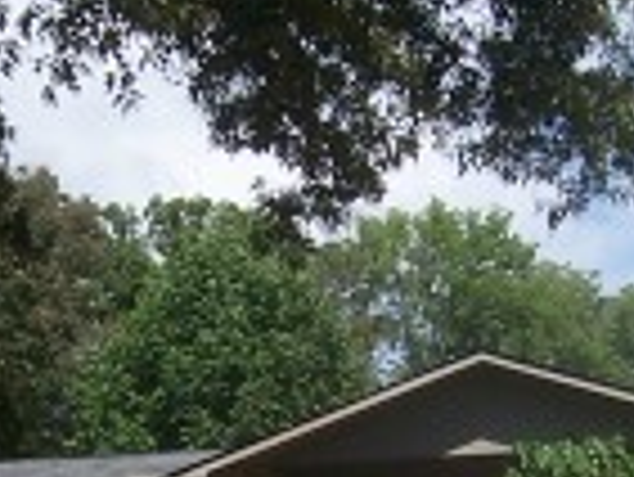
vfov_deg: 10.0
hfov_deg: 13.4
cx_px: 247
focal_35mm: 147
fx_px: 2695
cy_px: 486
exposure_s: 1/500
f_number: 4.8
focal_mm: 6
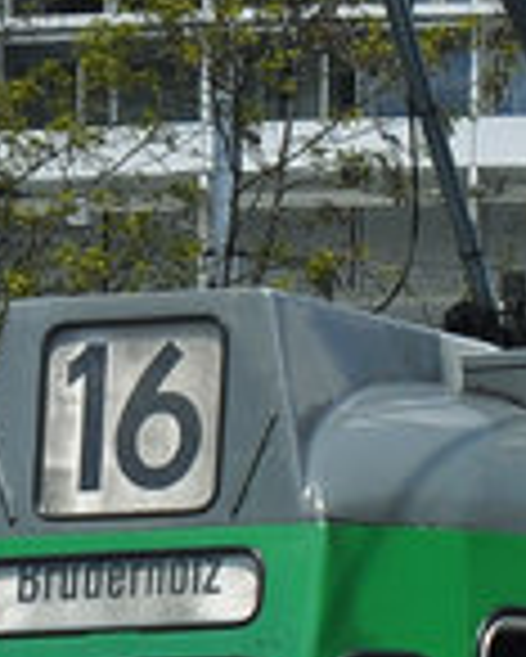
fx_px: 8514
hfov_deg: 3.5
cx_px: 836
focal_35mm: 438
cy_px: 218
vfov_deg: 4.4
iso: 200
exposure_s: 1/1000
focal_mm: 38
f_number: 7.1
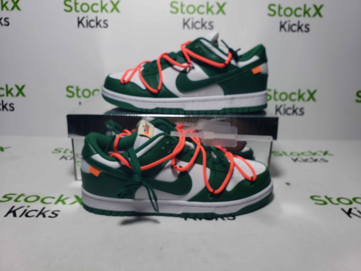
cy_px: 136
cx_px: 180
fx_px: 271
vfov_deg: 53.1
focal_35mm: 26
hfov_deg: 67.3
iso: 50
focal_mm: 4.3
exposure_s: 1/315
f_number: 2.4
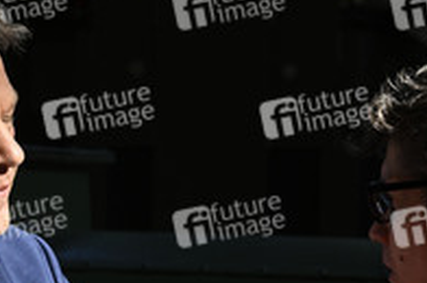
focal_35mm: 322
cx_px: 40
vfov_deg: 4.2
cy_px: 276
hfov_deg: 6.4
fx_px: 3813
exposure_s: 1/320
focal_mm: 140
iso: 1600
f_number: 13
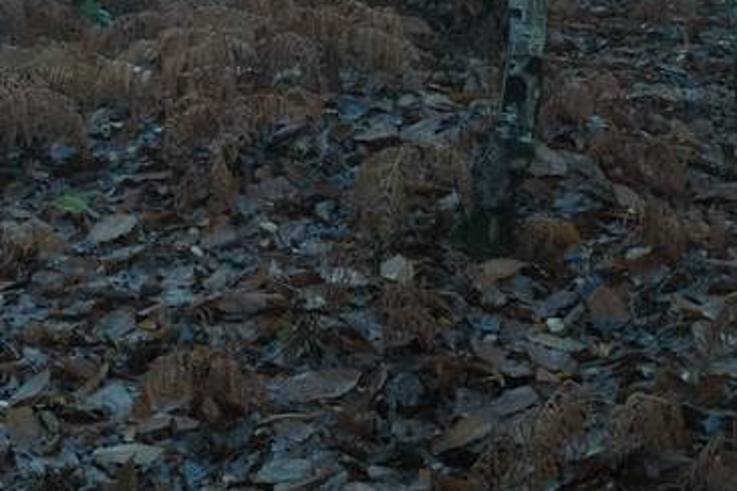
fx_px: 2682
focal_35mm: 131
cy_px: -422
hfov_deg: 15.5
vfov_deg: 9.9
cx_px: 97
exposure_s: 1/100
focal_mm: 20.2
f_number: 5
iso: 1250
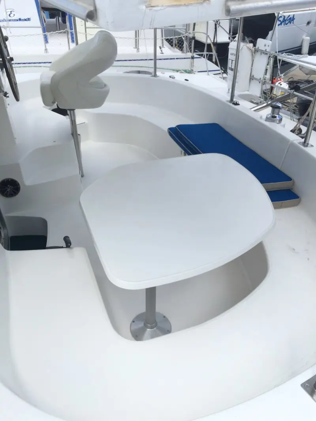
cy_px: 210
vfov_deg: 61.6
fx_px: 353
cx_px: 158
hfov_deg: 48.2
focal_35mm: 29
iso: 32
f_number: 2.2
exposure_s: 1/1163
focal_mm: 4.15
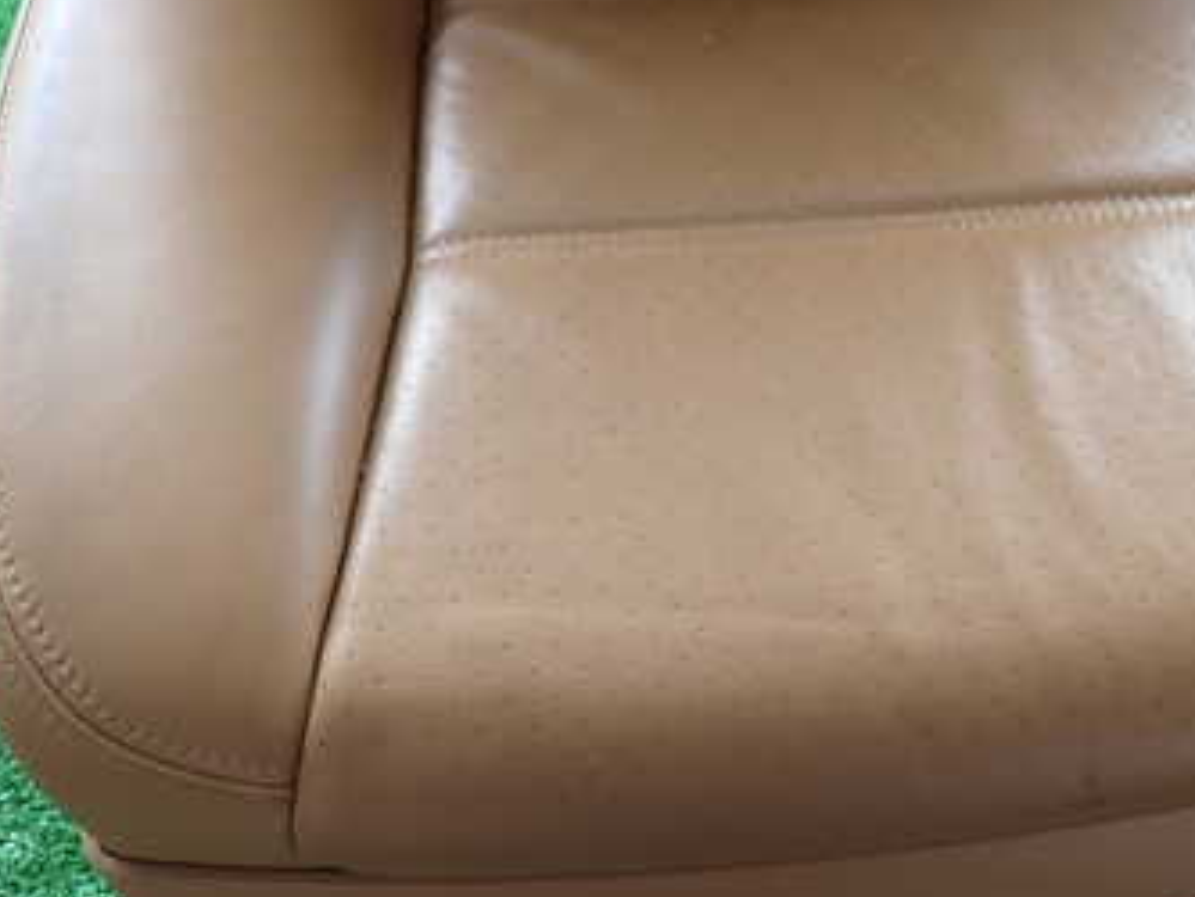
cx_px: 861
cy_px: 233
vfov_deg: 31.7
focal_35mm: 45
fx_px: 1554
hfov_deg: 41.1
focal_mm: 4.5
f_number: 2
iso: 100
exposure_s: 1/100
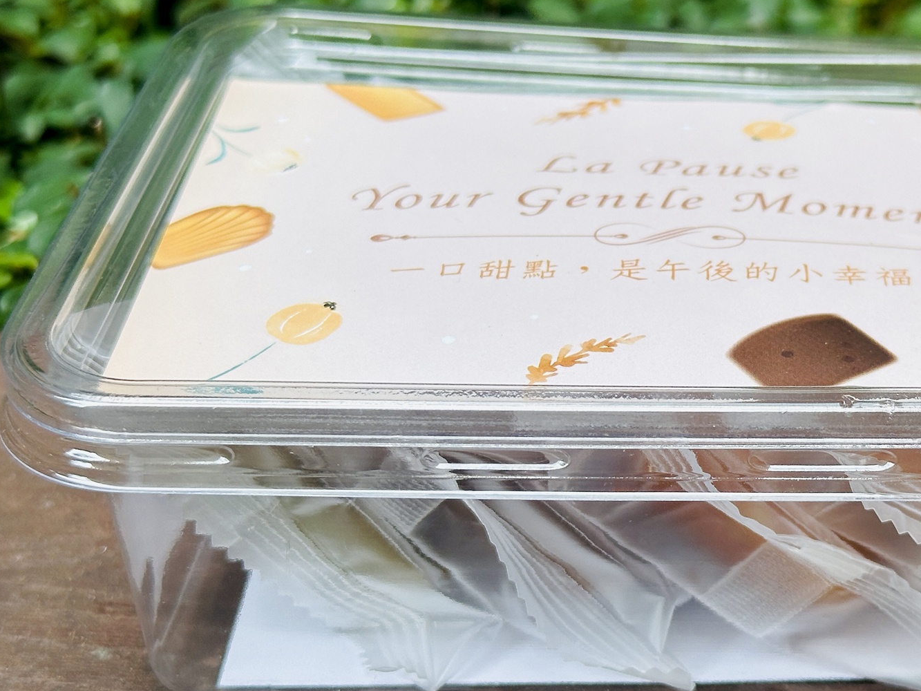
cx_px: 672
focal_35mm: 72
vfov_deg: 20.4
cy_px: 287
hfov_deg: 26.7
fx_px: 1916
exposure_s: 1/300
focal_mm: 6.86
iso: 64
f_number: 1.78
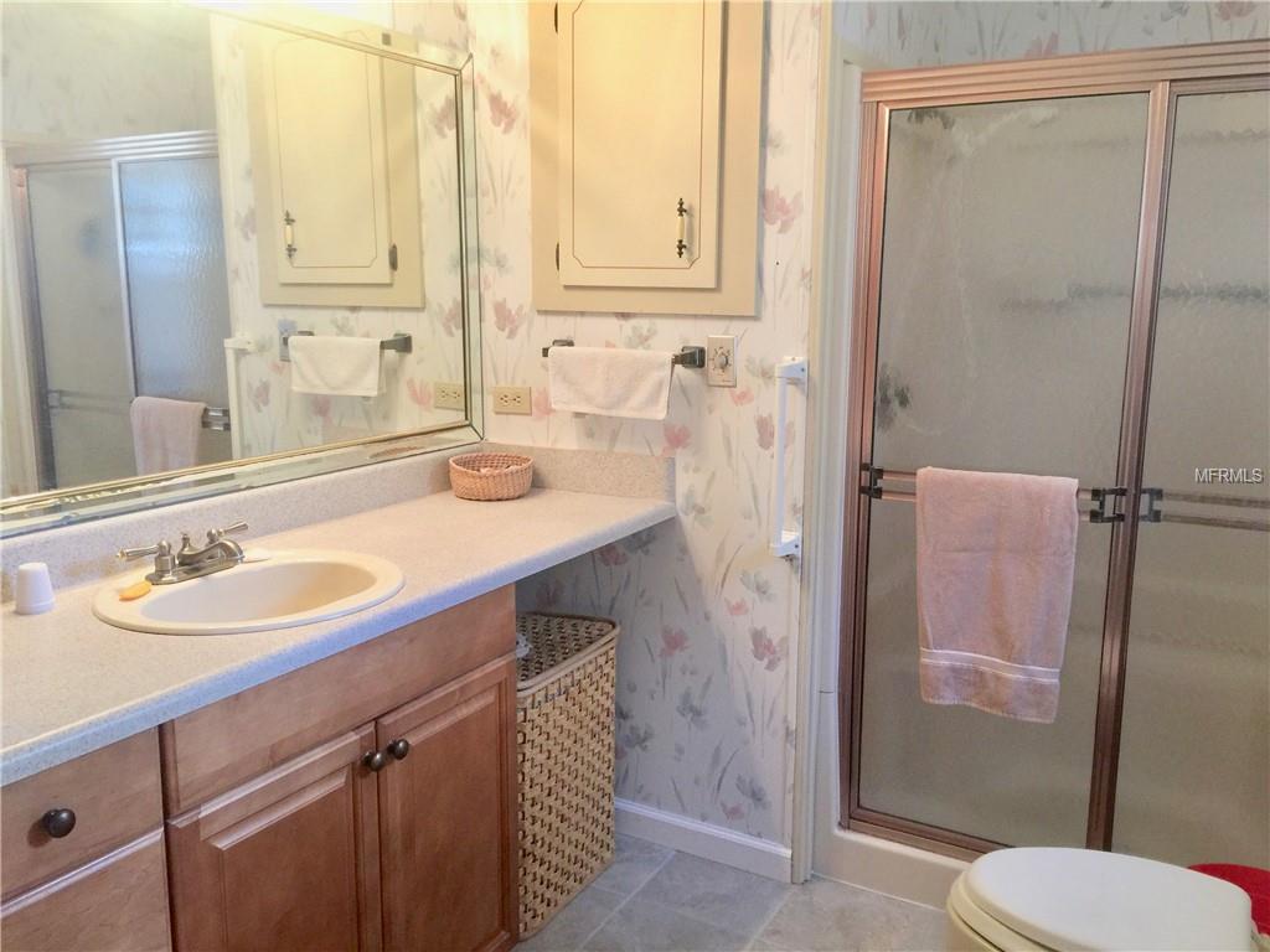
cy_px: 476
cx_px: 635
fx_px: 1064
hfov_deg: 61.7
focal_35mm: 29
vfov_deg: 48.2
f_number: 2.2
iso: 50
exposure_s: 1/15
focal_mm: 4.15
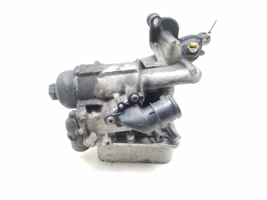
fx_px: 208
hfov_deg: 65.3
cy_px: 100
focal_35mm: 27
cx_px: 134
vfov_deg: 51.4
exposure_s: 1/25
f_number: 1.9
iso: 250
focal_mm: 3.6
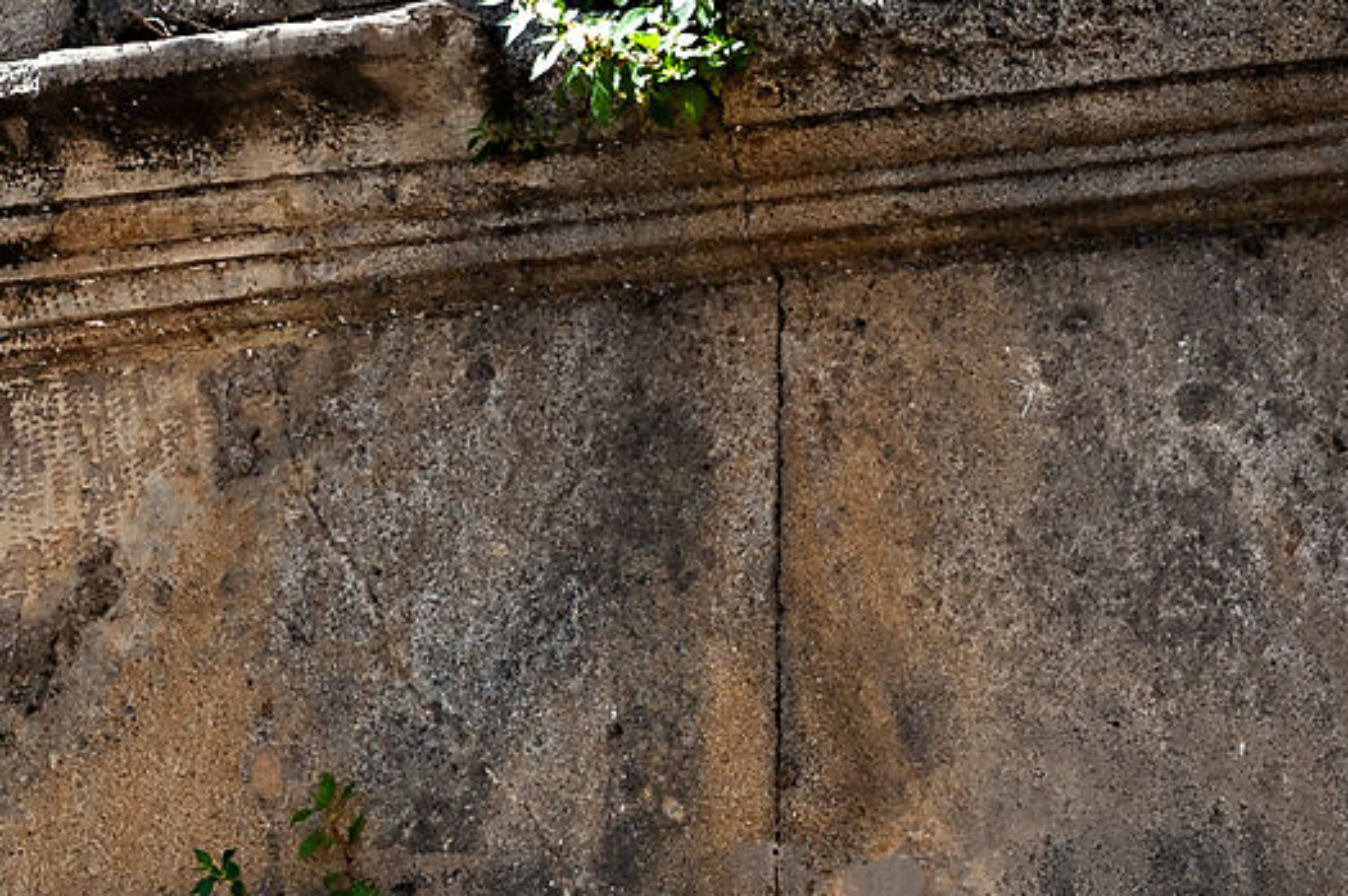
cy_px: 1670
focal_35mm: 366
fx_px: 13692
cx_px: -41
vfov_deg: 3.7
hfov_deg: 5.6
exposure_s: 1/500
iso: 200
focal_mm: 80
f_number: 8
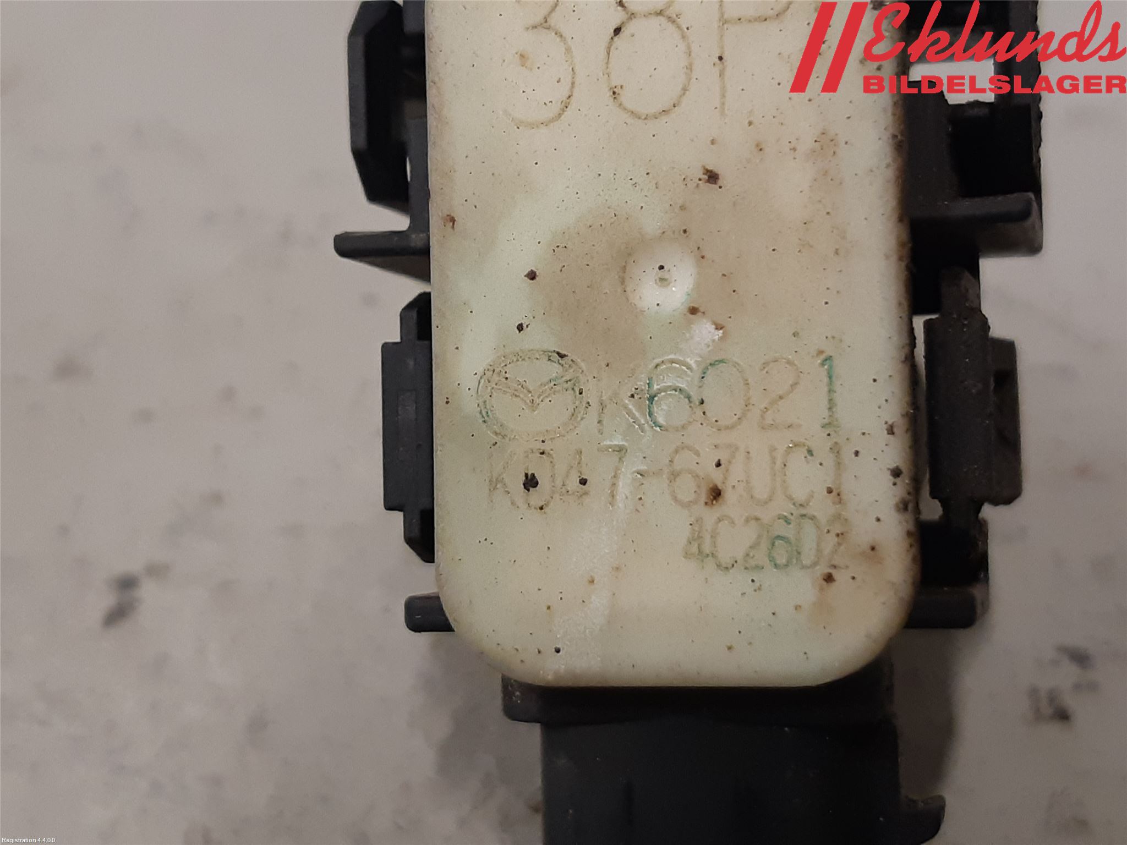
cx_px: 564
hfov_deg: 67.3
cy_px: 422
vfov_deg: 53.1
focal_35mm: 26
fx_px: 846
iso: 125
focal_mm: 3.93
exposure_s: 1/50
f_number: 1.7
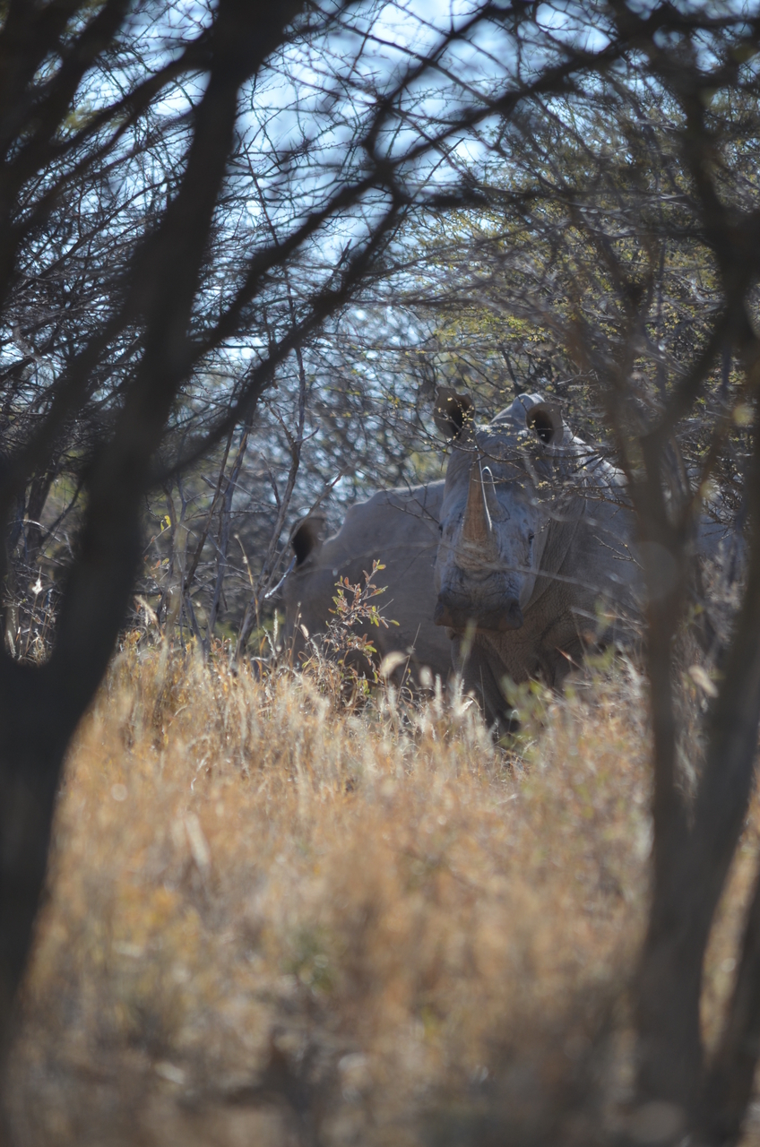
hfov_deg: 3.0
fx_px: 14311
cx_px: 380
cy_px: 574
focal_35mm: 450
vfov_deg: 4.6
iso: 200
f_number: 5.6
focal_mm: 300
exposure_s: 1/500
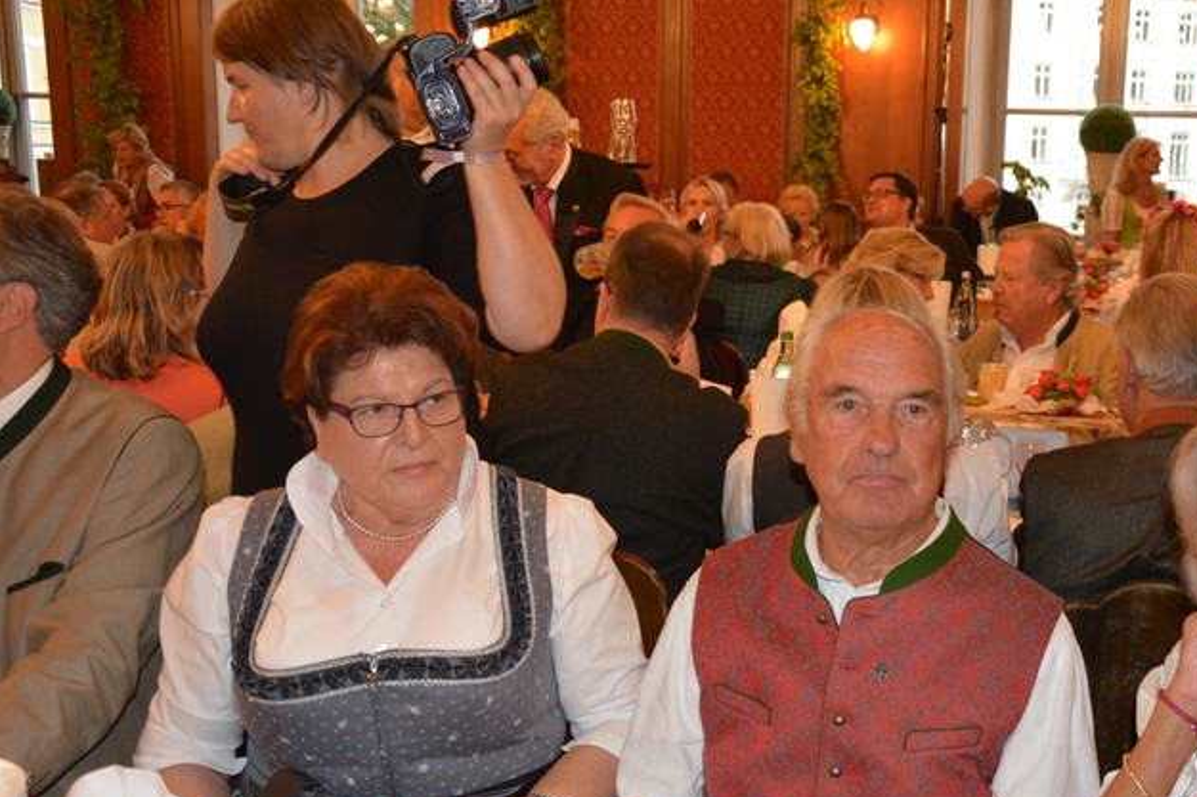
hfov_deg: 42.5
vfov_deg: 29.2
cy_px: 446
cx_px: 732
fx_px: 1529
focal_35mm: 46
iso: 2000
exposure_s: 1/60
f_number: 3.8
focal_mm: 24
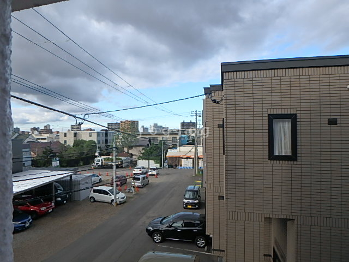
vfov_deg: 63.4
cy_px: 131
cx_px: 174
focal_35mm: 21
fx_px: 212
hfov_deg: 79.0
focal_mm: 3.7
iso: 125
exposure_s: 1/640
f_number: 3.5
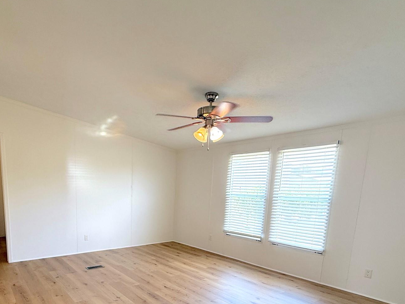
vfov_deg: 57.8
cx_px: 147
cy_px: 230
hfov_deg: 74.8
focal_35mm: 22
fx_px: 257
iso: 100
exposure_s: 1/120
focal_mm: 2.22
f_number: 2.2
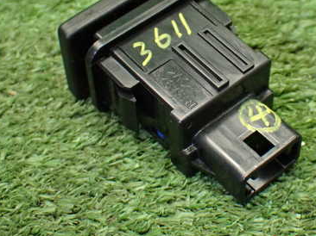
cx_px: 209
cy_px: 61
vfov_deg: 17.9
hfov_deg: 23.8
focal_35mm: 82
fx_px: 748
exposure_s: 1/50
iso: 800
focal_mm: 9.01
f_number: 3.2
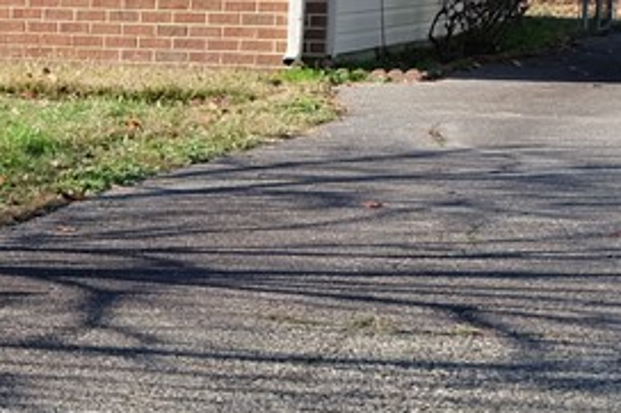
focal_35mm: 140
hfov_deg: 13.3
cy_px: 114
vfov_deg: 9.8
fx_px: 2413
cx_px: -468
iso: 400
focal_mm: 23.2
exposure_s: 1/420
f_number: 6.4
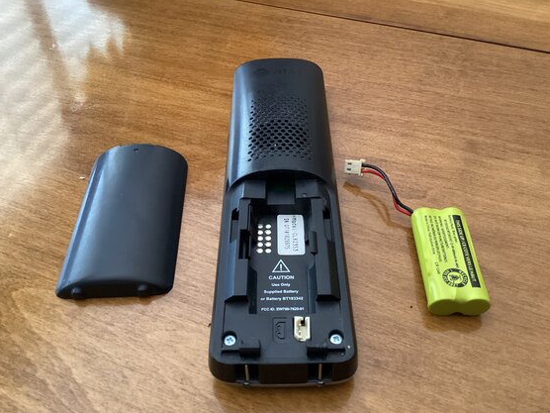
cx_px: 283
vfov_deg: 42.9
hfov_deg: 55.3
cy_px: 199
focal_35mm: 33
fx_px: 524
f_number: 2.4
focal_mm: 3.3
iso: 400
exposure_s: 1/33
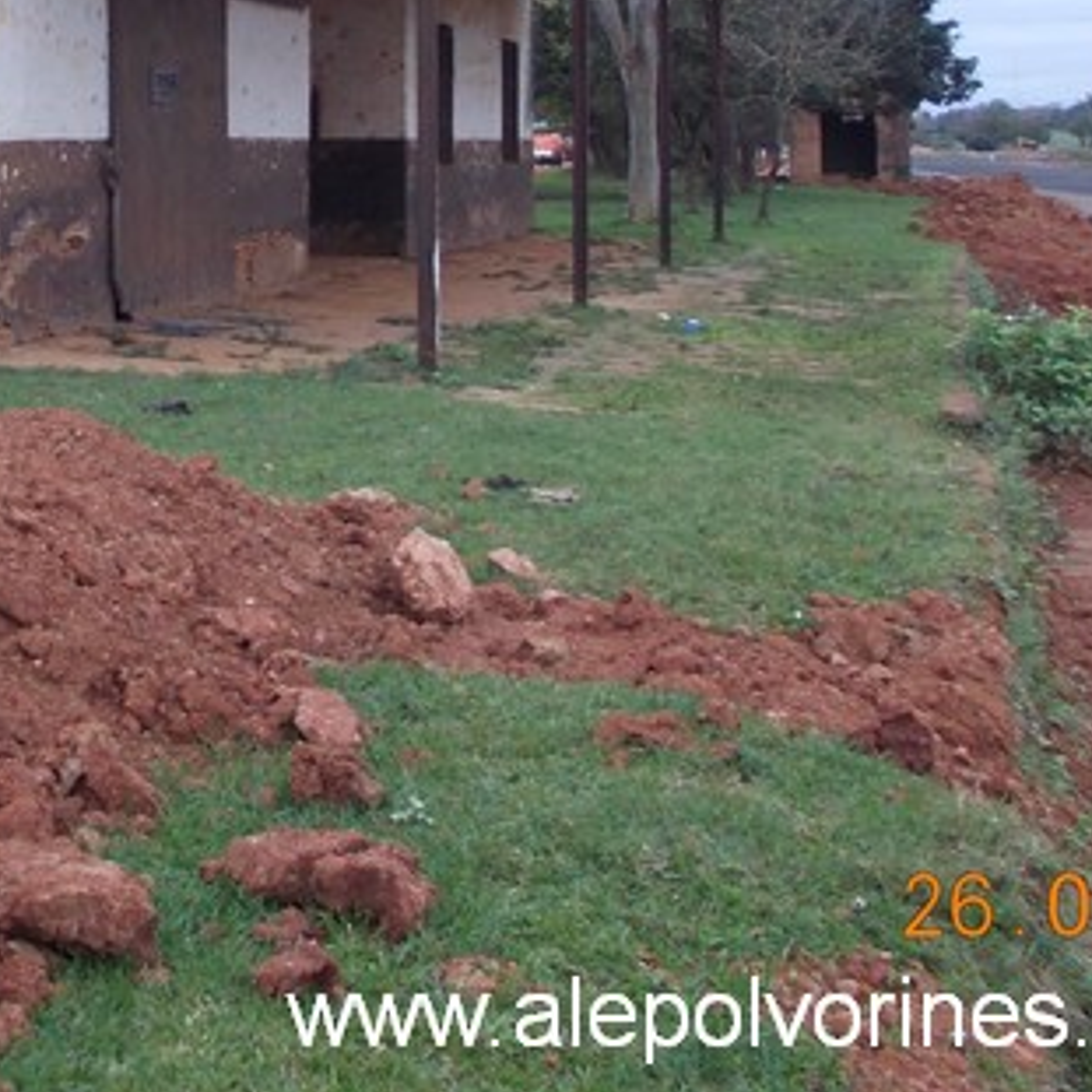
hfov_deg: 27.4
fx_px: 2177
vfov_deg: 27.3
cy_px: 137
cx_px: 176
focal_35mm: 61
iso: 80
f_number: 5.4
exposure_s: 1/125
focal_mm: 4
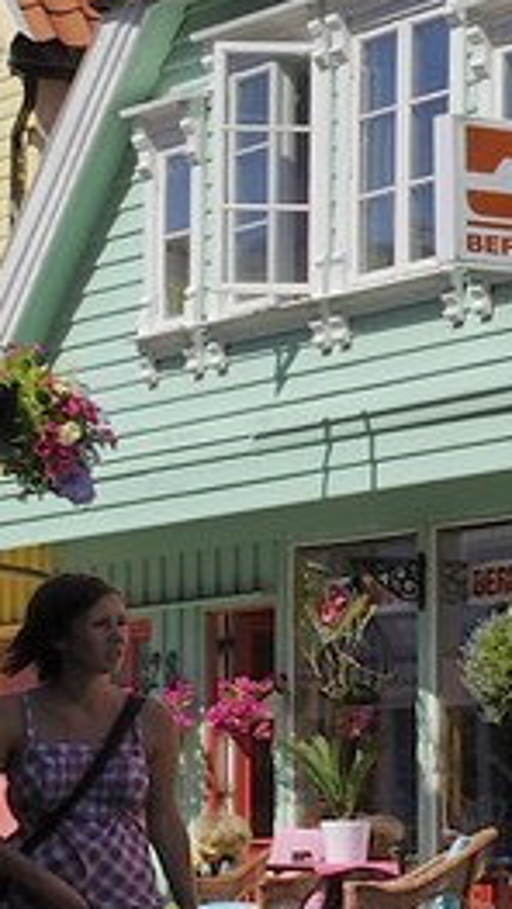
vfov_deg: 13.9
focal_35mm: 153
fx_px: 3692
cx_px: 2152
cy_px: 21
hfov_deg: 6.3
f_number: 16
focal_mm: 24
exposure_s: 1/160
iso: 200
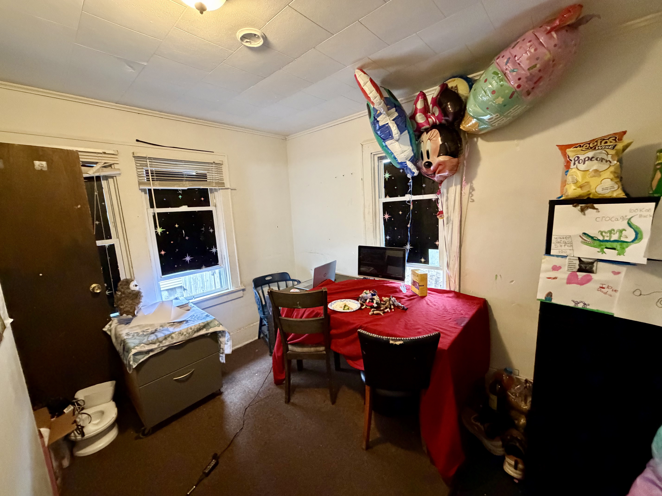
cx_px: 331
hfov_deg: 102.1
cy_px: 248
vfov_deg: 85.7
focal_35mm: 14
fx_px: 268
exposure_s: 1/60
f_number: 2.2
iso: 1000
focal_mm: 2.22
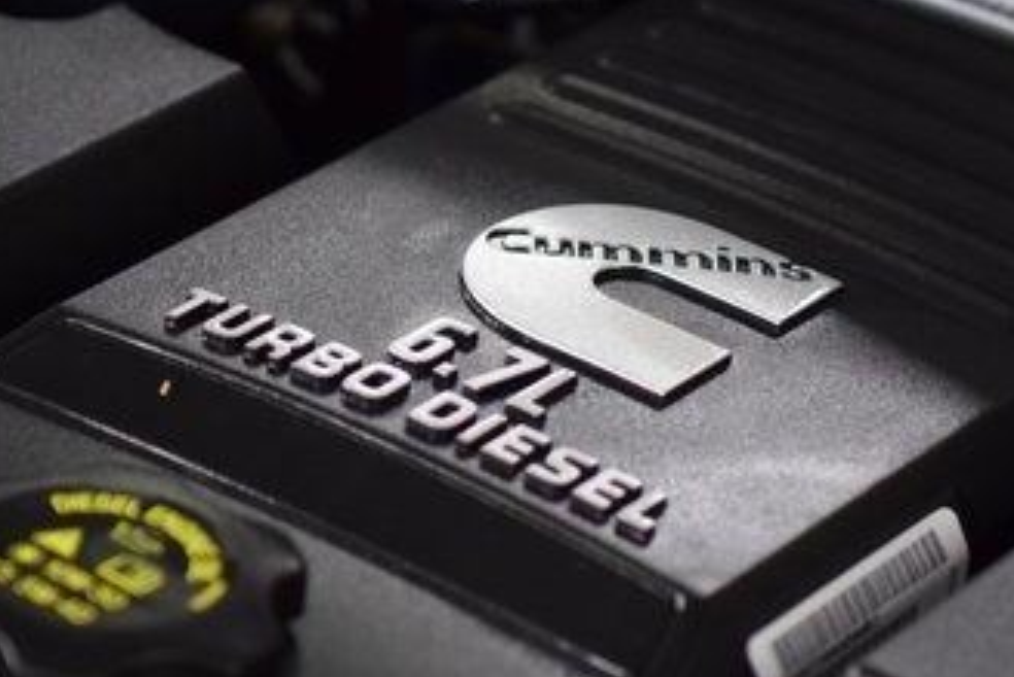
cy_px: 348
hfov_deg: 10.0
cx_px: 454
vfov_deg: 6.7
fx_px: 5776
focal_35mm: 205
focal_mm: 70
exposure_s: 1/60
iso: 1600
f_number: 2.8
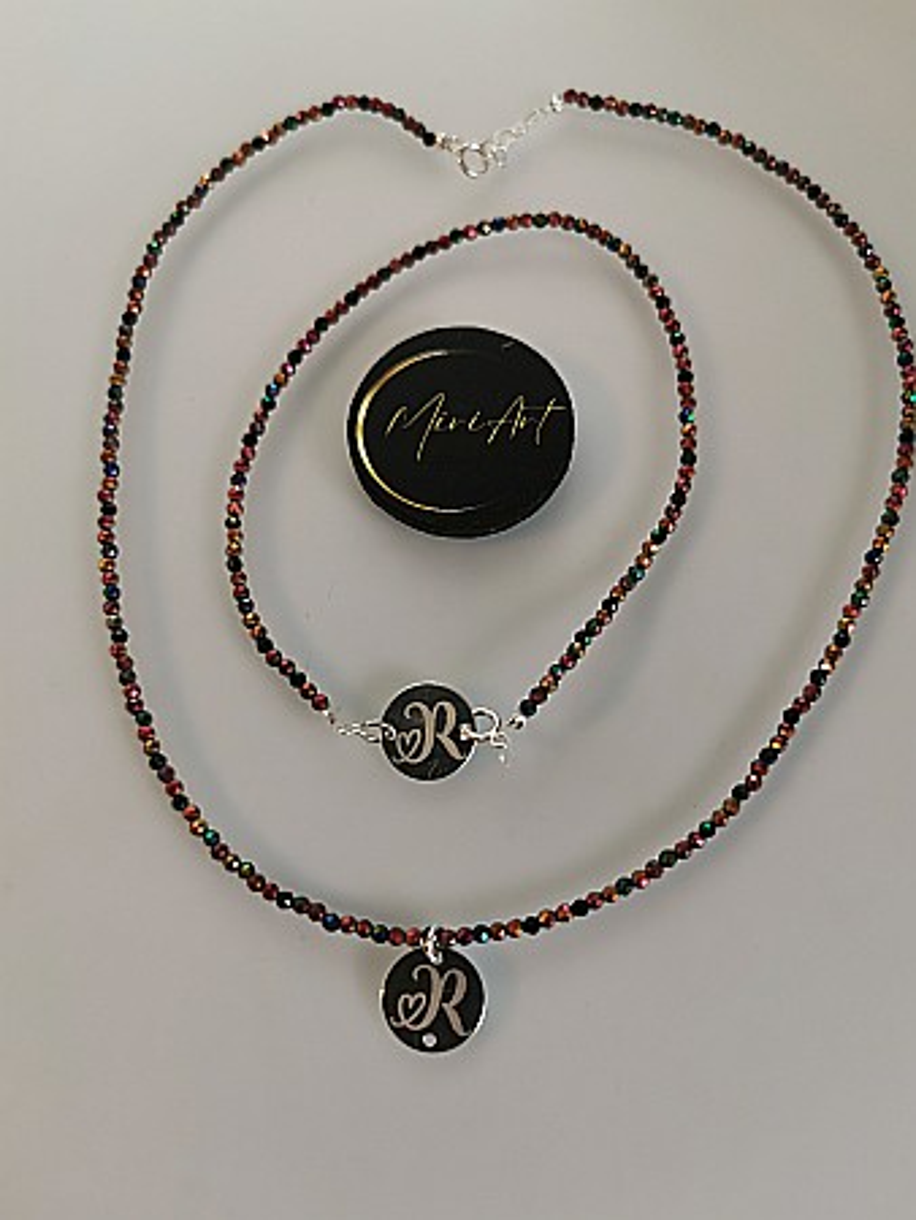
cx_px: 458
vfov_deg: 61.6
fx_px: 1022
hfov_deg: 48.3
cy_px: 610
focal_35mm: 29
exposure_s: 1/100
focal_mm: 5.56
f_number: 1.6
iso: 125
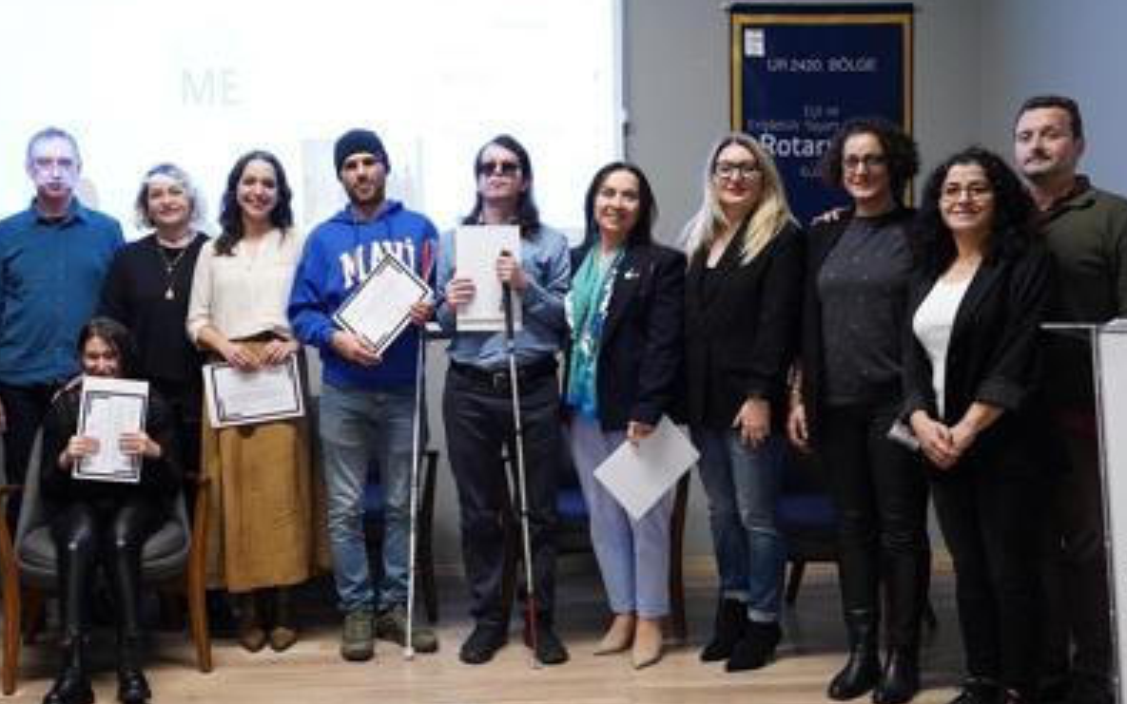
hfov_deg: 50.1
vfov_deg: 32.7
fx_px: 1198
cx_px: 451
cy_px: 314
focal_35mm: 39
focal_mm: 28
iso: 8000
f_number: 4.5
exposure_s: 1/125
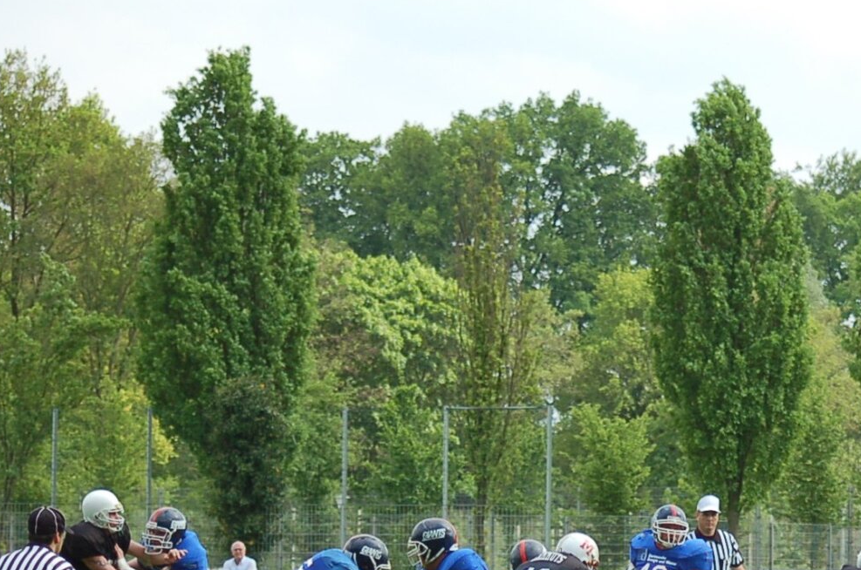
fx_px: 5586
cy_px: 544
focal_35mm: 234
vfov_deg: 5.8
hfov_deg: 8.7
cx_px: 935
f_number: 4
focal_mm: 70
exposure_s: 1/1000
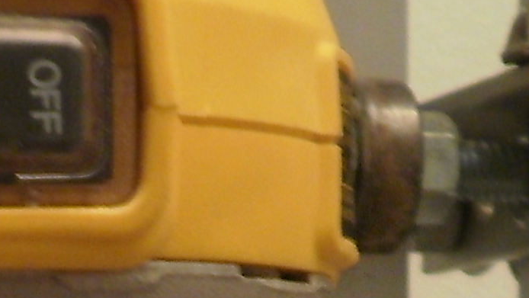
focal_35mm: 193
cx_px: -56
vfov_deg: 6.0
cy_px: 803
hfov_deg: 11.0
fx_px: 2708
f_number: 2.9
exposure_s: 1/20
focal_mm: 5.45
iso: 125
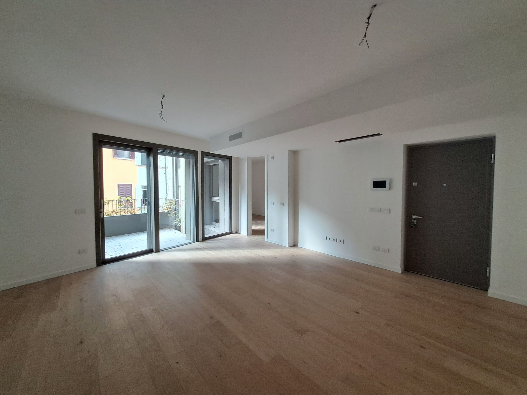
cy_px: 198
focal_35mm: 13
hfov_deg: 106.2
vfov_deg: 89.9
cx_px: 264
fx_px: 198
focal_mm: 1.13
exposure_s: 1/50
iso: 80
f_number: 2.2
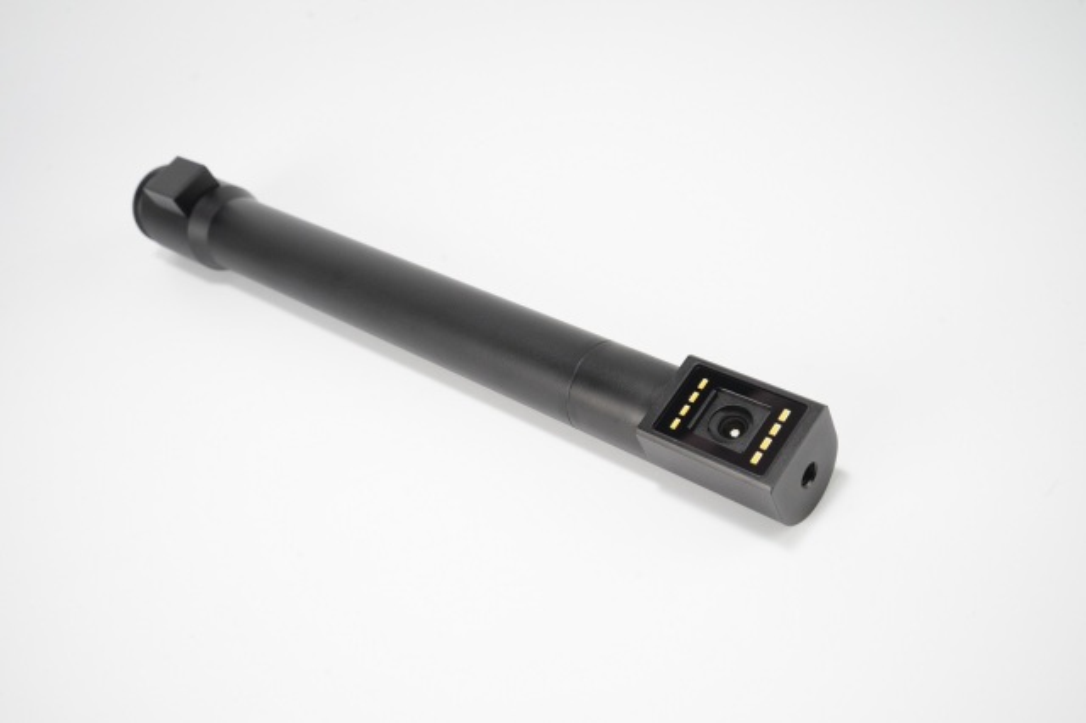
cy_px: 362
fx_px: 1055
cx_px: 543
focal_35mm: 35
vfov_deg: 37.8
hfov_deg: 54.5
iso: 2000
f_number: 11
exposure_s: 1/125
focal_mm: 35
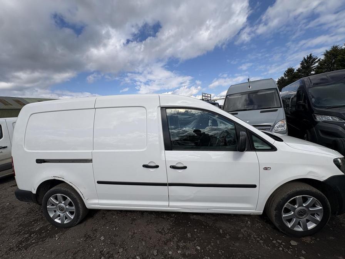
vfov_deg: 85.7
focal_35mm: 14
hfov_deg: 102.1
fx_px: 140
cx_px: 172
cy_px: 130
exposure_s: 1/3106
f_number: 2.2
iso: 40
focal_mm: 2.22
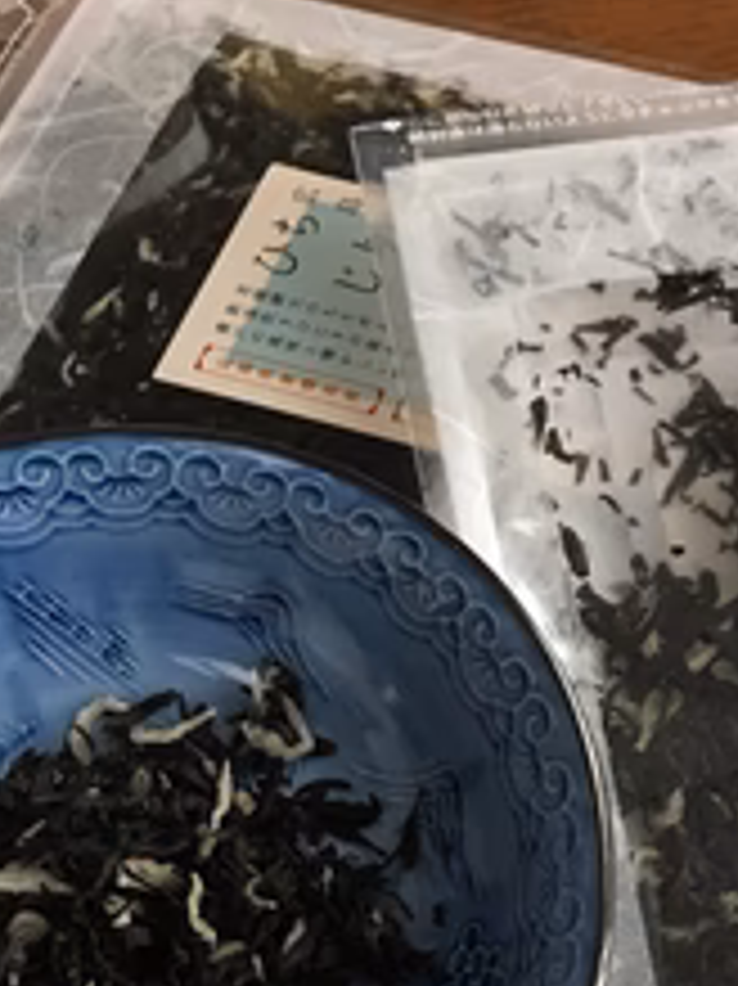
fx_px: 1508
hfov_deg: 27.3
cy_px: 648
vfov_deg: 35.9
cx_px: 495
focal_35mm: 53
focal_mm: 4.15
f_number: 2.2
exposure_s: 1/24
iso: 200
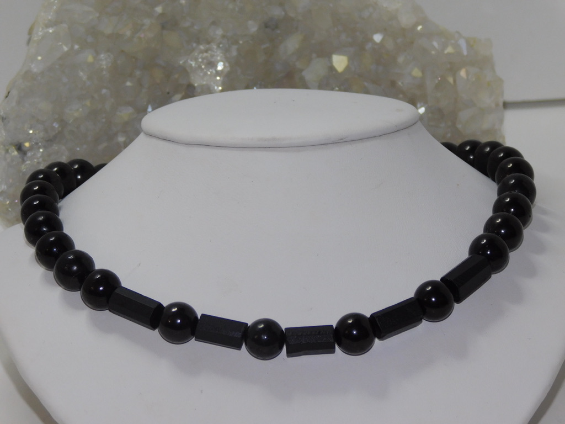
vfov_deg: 7.4
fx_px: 3297
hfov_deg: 9.8
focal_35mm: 202
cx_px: 282
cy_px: 212
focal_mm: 35.9
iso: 200
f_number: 5.4
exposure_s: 1/60
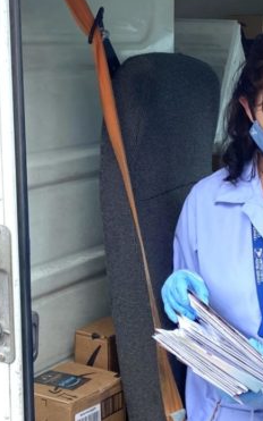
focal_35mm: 76
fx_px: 871
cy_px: 244
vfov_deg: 27.1
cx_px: 76
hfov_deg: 17.1
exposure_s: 1/935
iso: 32
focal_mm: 4.25
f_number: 1.8
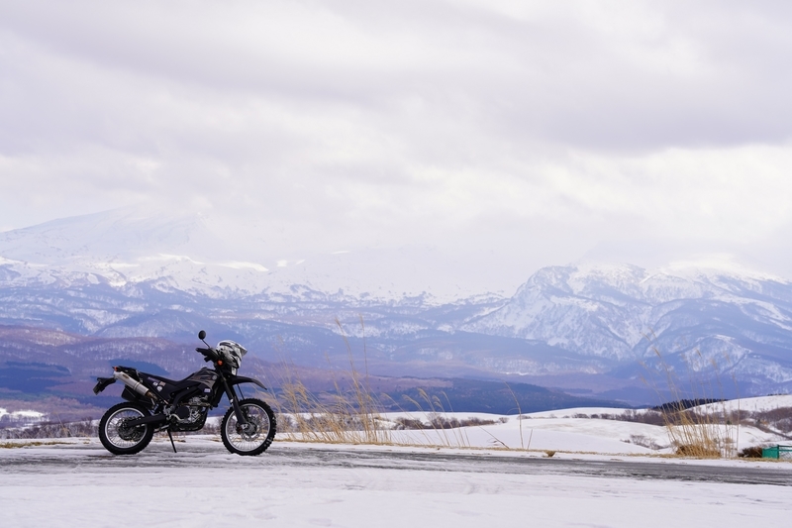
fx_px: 1913
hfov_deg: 23.4
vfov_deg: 15.7
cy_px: 264
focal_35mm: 87
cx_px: 396
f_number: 8
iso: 100
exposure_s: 1/200
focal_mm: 87
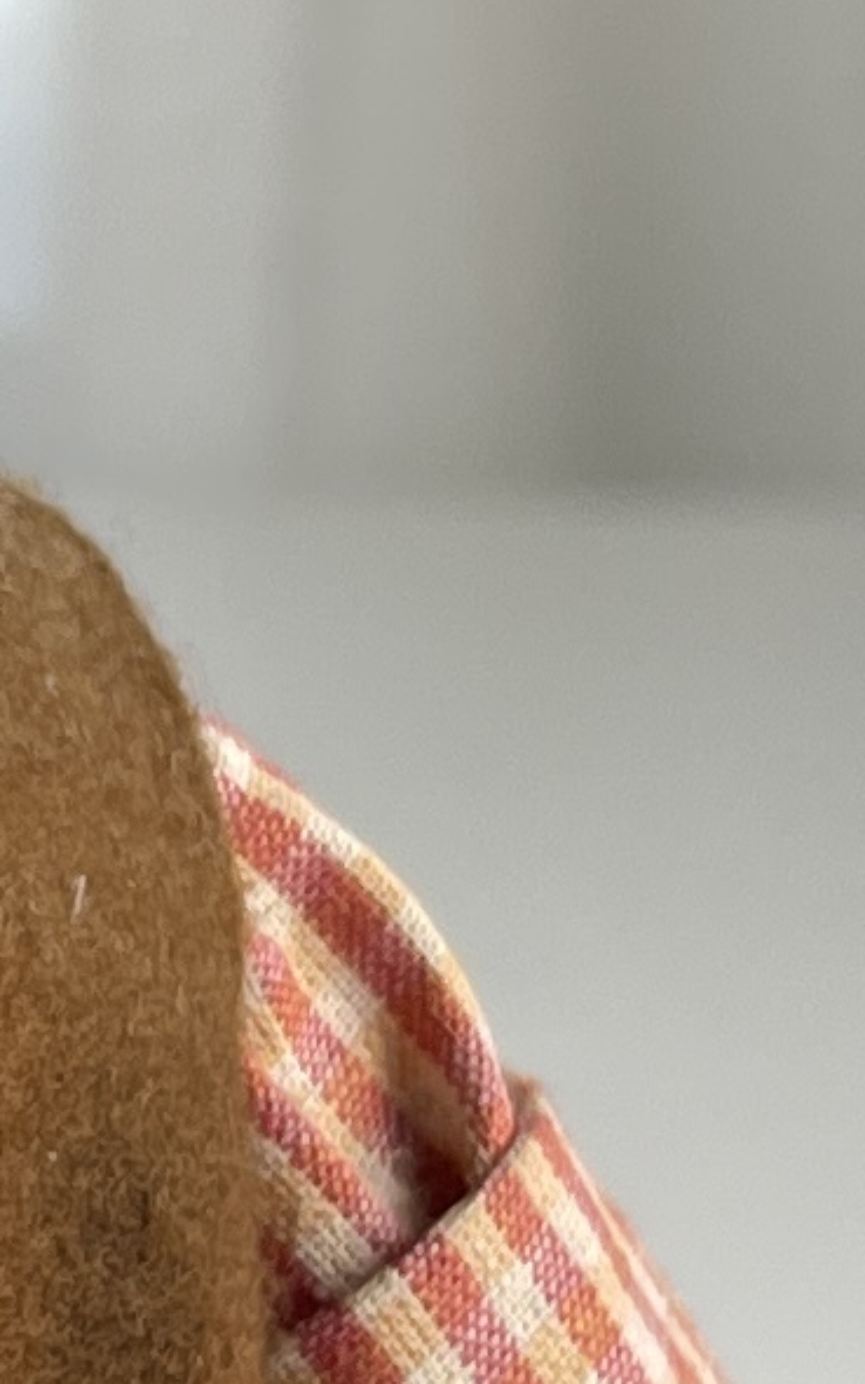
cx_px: -1256
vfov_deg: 11.4
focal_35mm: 181
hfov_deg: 6.8
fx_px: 6824
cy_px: 1412
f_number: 1.6
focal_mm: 5.1
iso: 32
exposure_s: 1/142
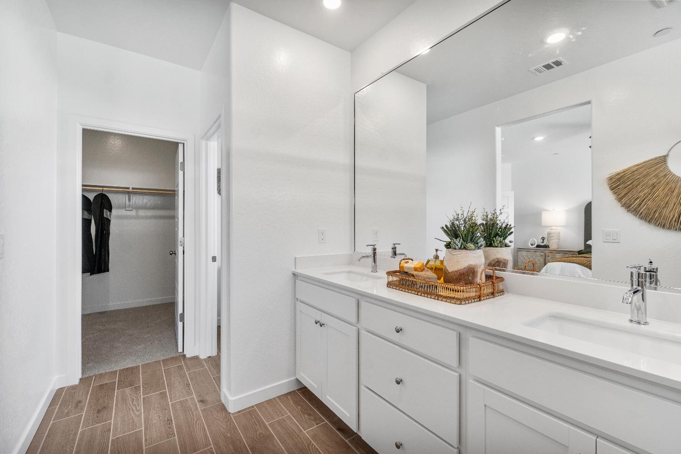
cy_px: 227
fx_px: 284
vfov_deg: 77.3
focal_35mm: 15
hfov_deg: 100.4
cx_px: 340
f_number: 9
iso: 250
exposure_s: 1/13
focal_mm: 10
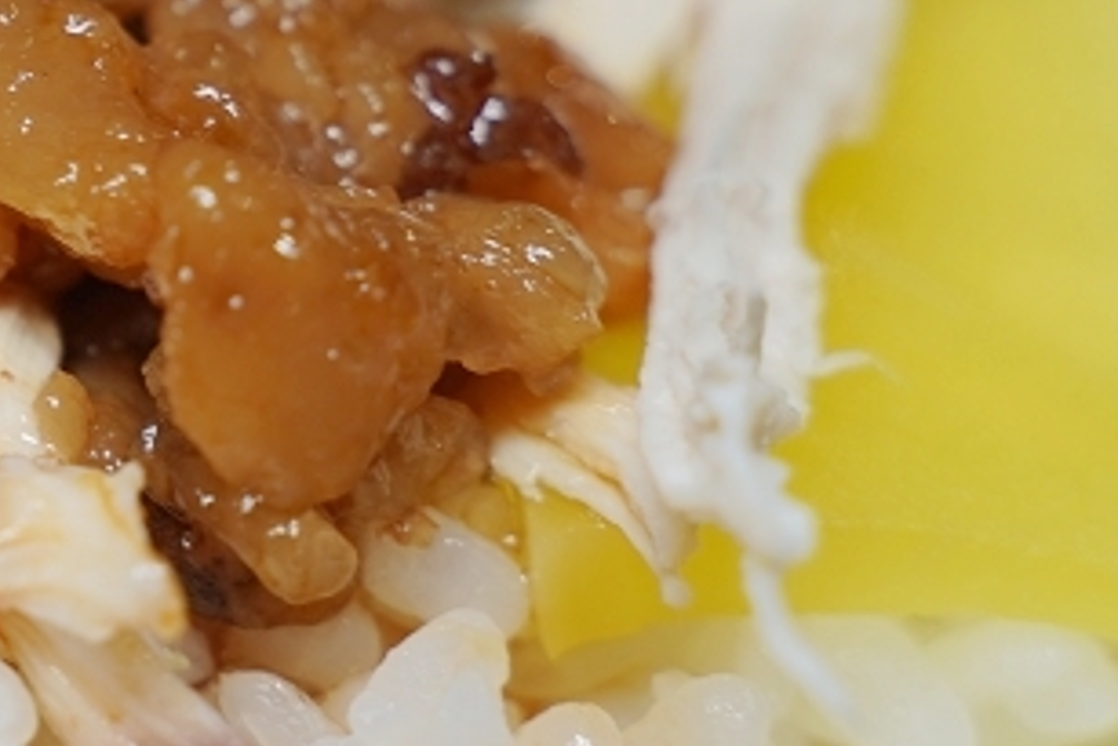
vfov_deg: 6.8
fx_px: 6307
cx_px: -186
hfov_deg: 10.0
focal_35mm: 203
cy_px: 73
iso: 100
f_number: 4
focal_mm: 52
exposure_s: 1/60
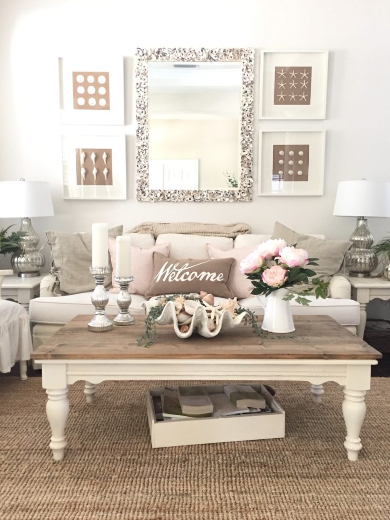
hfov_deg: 48.2
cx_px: 195
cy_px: 260
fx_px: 436
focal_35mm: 29
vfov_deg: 61.7
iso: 250
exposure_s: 1/24
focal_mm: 4.15
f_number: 2.2
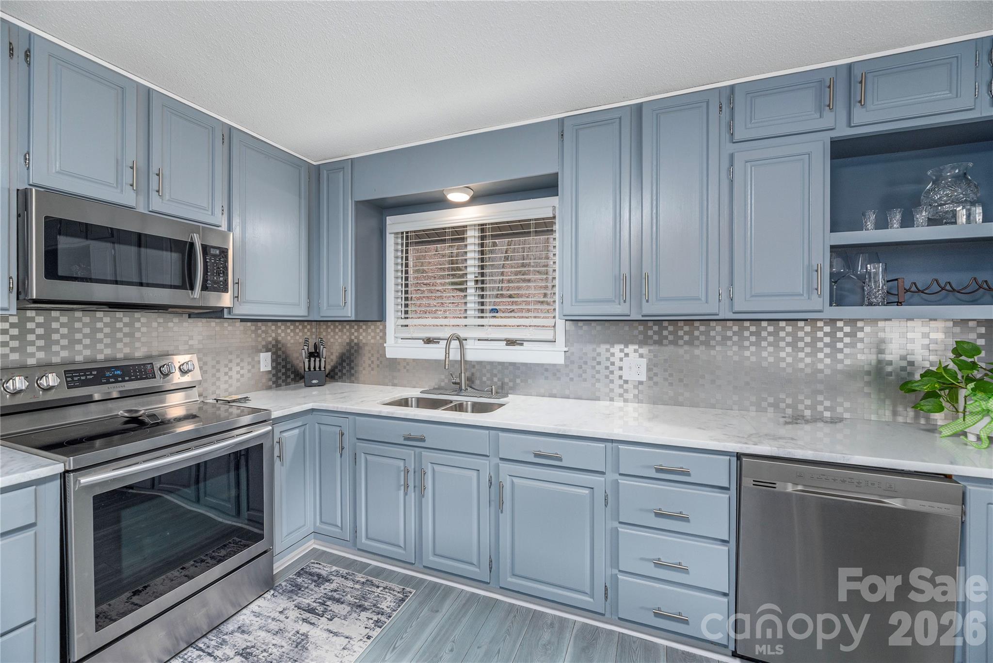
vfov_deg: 81.3
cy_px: 332
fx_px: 386
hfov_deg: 104.2
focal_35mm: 14
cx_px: 496
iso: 320
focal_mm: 14
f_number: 7.1
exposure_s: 1/60
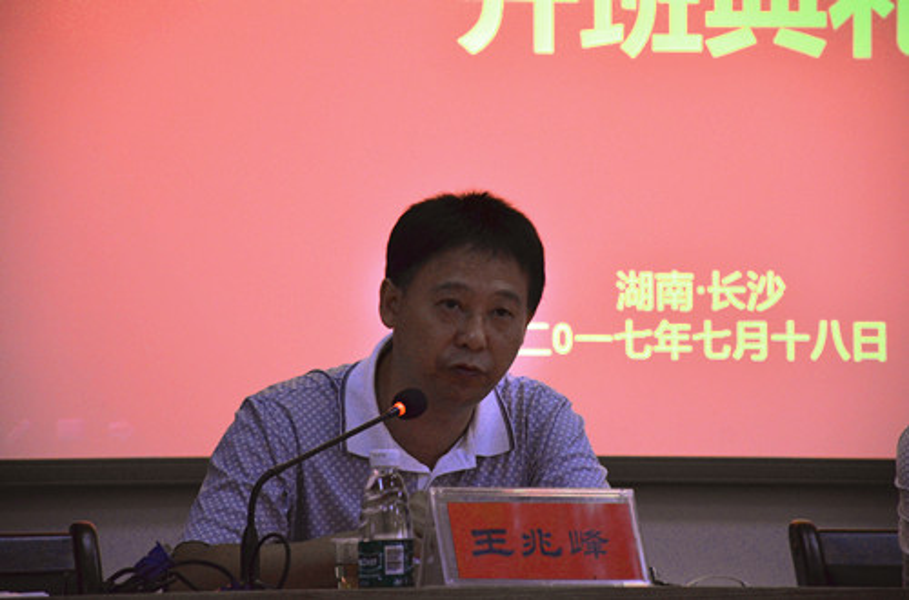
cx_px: 454
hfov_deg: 9.8
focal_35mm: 210
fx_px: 5286
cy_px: 300
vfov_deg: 6.5
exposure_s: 1/100
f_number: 5.6
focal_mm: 140
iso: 1600
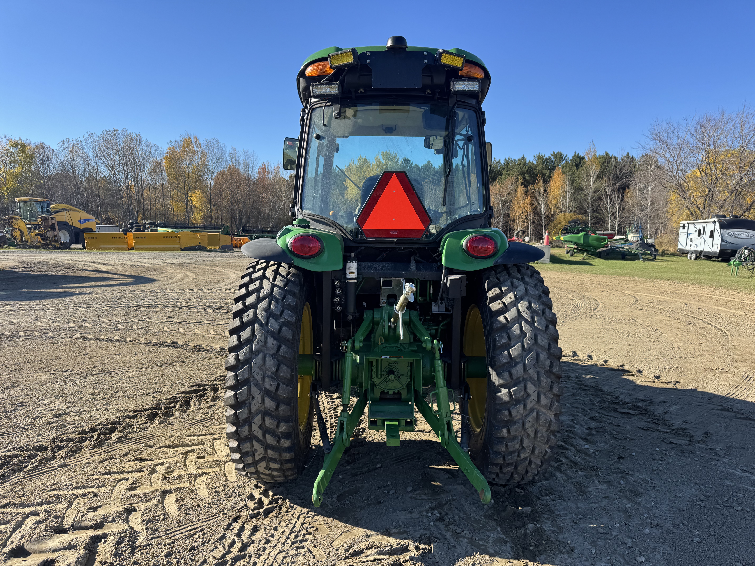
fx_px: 523
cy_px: 283
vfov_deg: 56.8
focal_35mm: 24
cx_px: 378
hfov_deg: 71.6
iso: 80
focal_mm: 6.76
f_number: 1.78
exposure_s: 1/1869
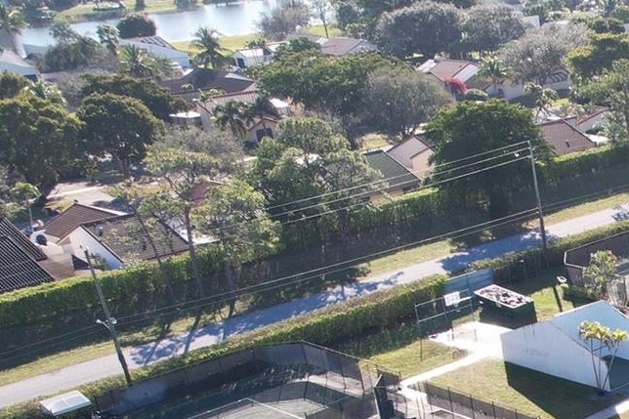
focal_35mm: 70
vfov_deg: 17.8
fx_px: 1223
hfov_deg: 24.0
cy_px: 586
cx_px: 889
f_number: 2.8
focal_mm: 8.38
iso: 130
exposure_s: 1/725
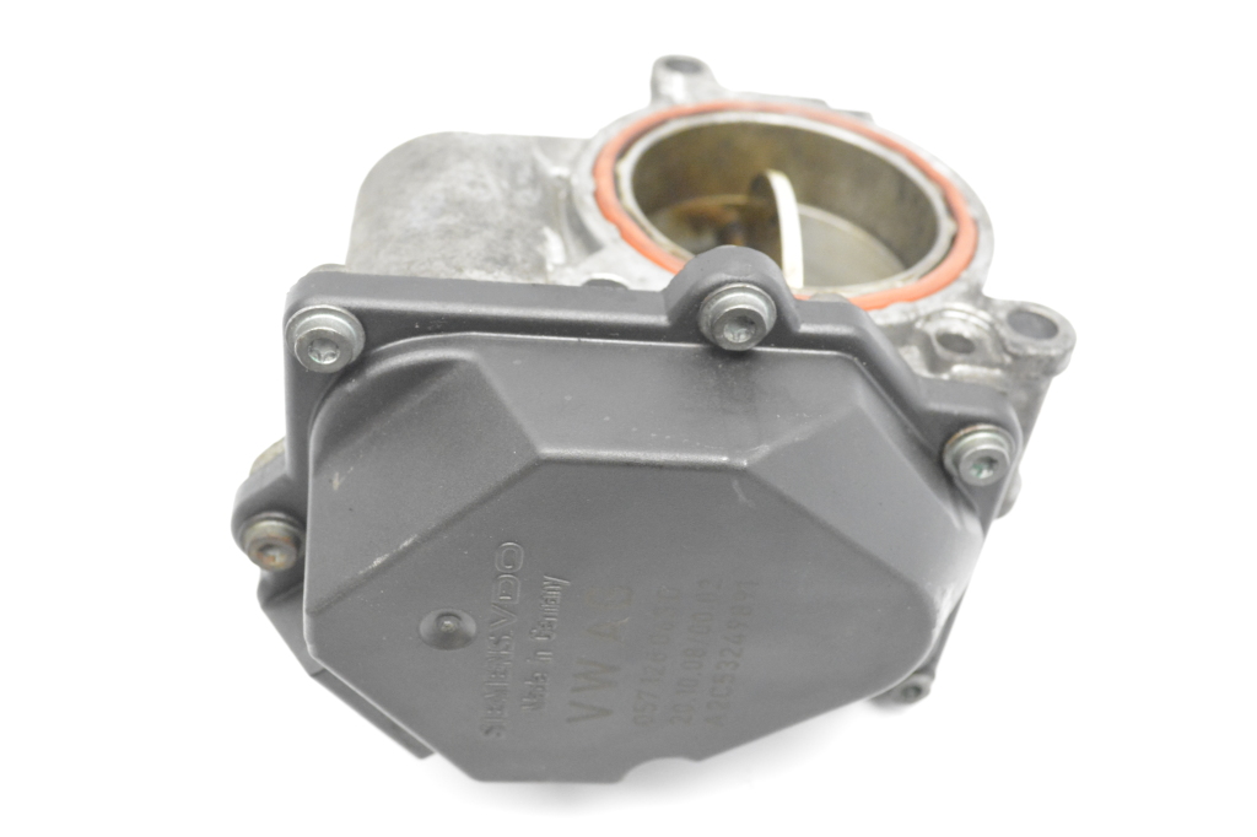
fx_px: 1675
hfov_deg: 41.1
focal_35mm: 48
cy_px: 418
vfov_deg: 28.1
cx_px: 628
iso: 6400
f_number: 6.3
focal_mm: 32
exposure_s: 1/160
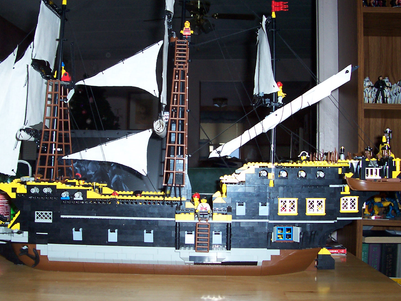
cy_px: 150
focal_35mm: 43
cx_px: 183
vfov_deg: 33.6
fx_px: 498
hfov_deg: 43.8
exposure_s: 1/60
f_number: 2.8
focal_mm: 5.6
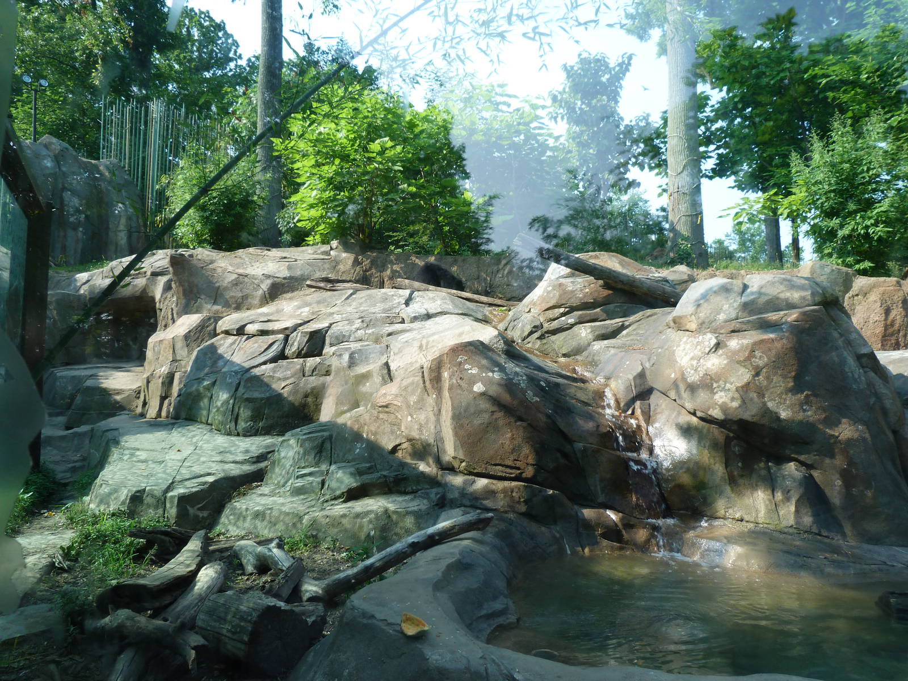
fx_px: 682
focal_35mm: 26
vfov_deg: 53.1
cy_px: 340
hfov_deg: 67.3
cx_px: 454
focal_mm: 4.7
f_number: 4
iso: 80
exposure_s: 1/125
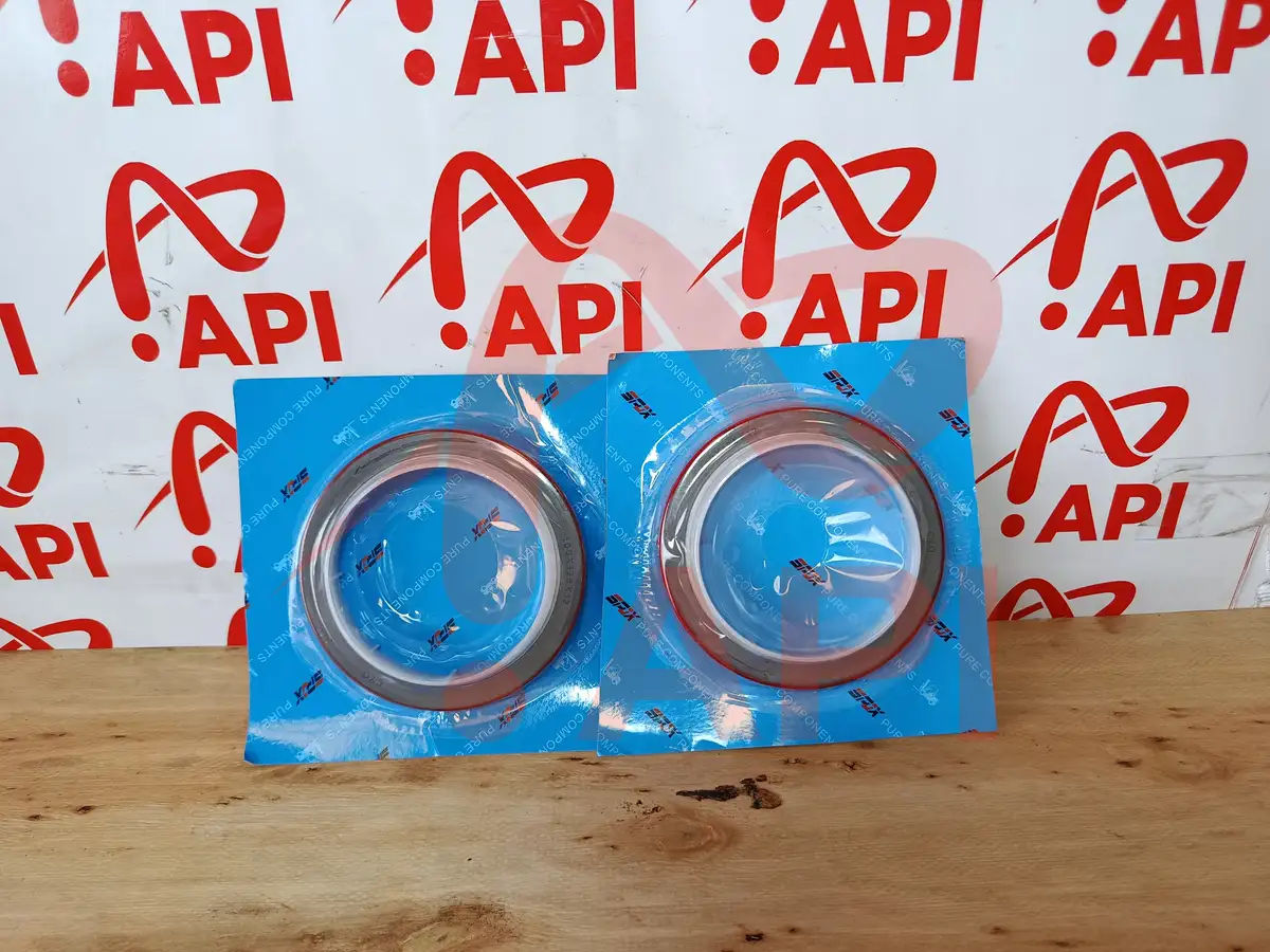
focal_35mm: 24
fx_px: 881
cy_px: 476
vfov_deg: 56.8
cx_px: 635
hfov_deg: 71.6
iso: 120
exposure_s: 1/100
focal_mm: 5.24
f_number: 1.7
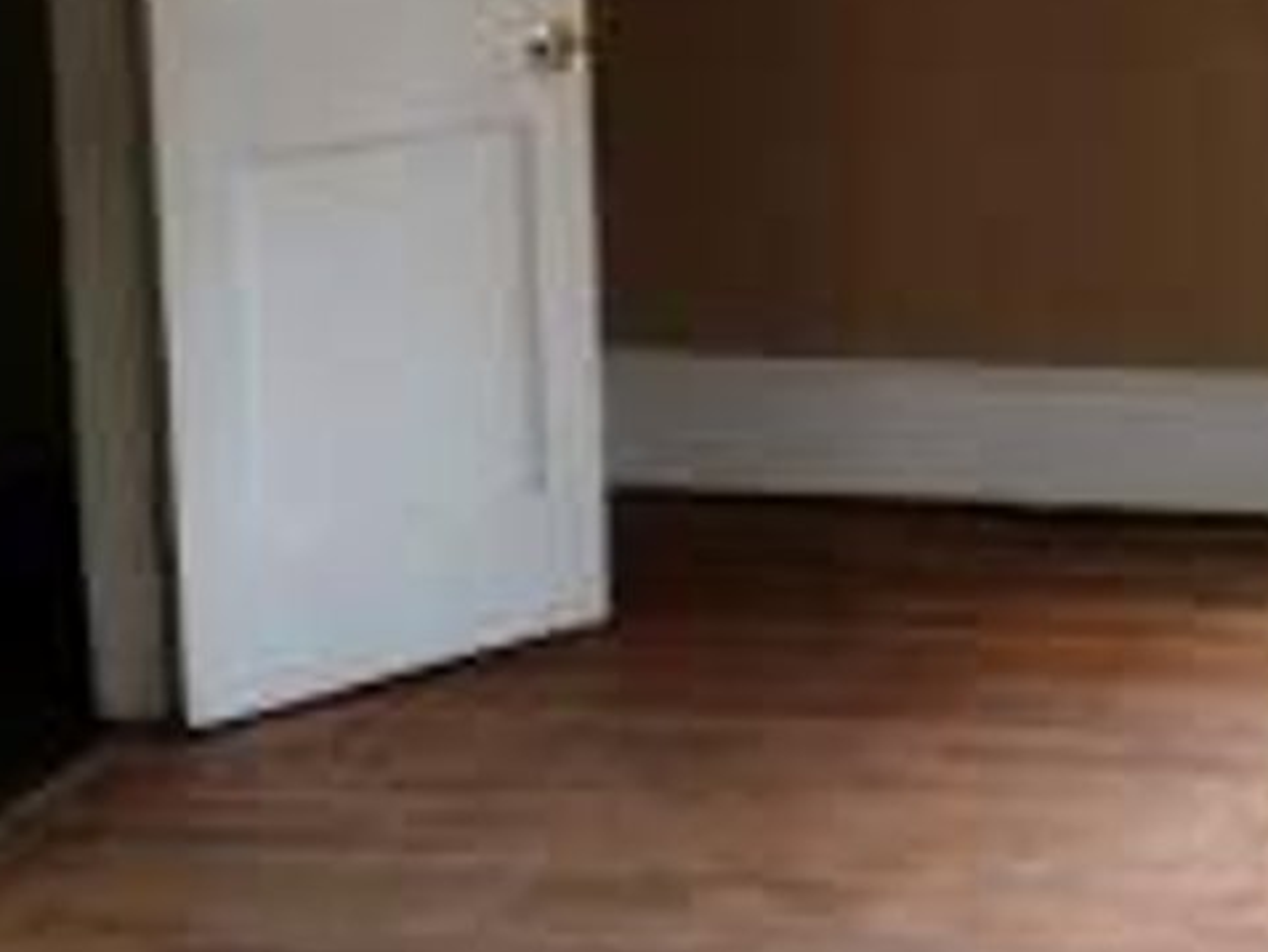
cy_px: -73
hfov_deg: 20.6
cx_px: 1264
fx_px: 3371
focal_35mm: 92
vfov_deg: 15.7
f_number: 2.2
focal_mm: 4.15
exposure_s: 1/30
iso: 50
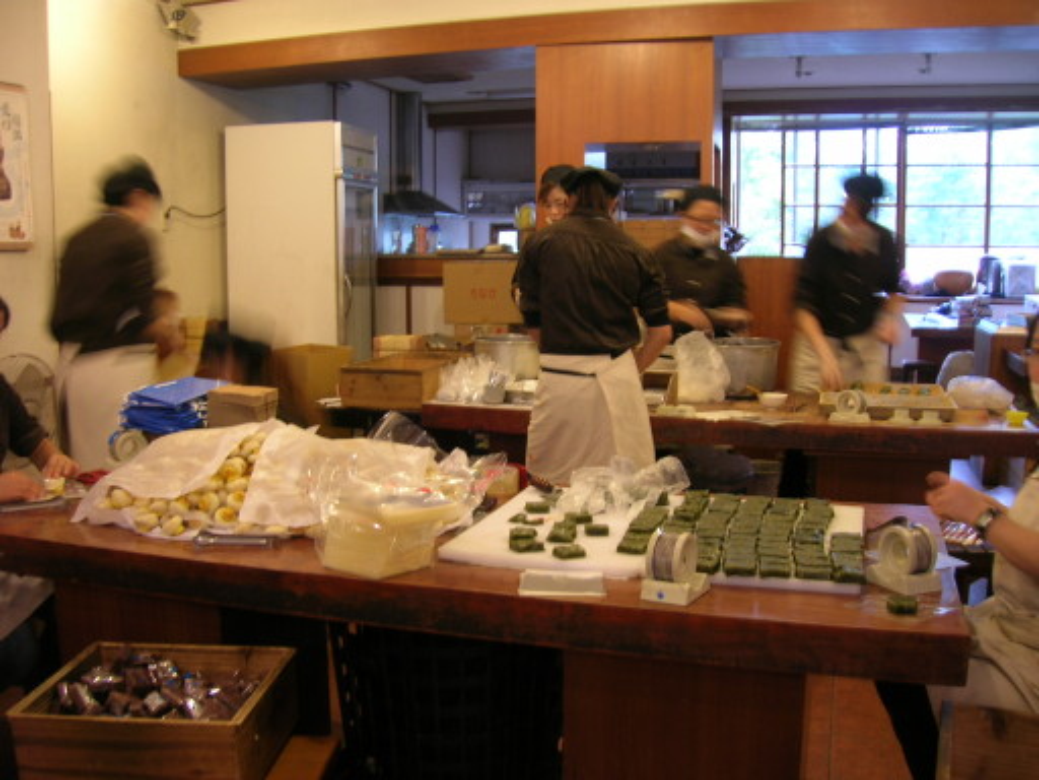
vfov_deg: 41.8
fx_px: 1021
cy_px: 390
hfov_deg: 54.0
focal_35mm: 34
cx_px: 520
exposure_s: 1/3.5
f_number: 2.9
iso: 51
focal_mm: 5.7
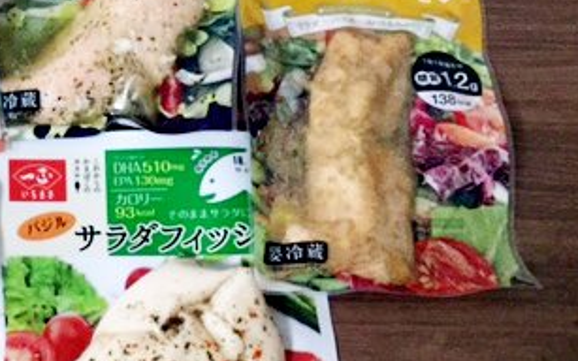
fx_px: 1008
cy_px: 126
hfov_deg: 29.7
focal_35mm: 64
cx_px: -6
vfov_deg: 20.3
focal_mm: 4.15
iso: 250
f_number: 2.2
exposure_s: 1/15
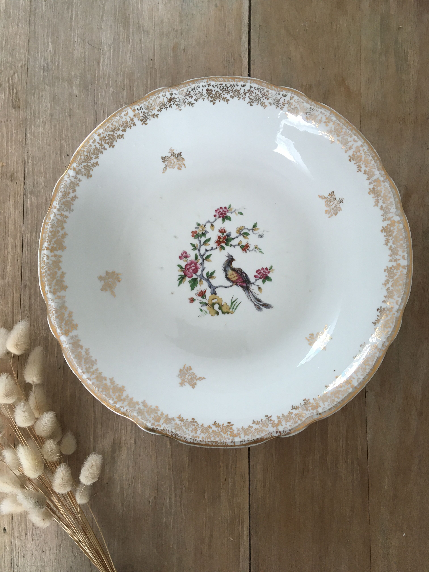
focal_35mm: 29
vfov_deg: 61.7
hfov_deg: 48.2
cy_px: 286
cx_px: 214
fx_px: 479
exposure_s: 1/33
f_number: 2.2
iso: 32
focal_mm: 4.15
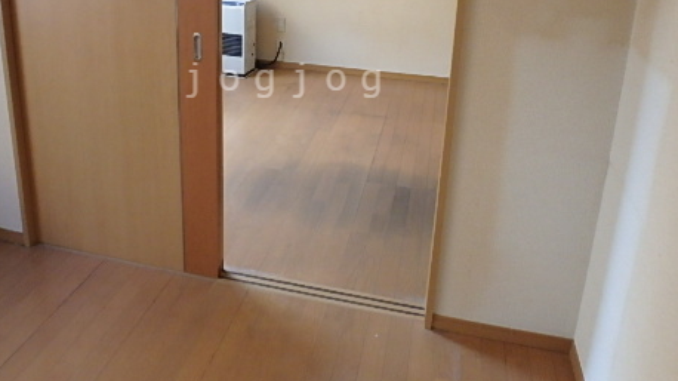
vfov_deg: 35.5
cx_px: 287
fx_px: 575
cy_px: 80
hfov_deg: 60.7
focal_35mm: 32
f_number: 3.5
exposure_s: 1/30
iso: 400
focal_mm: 3.7
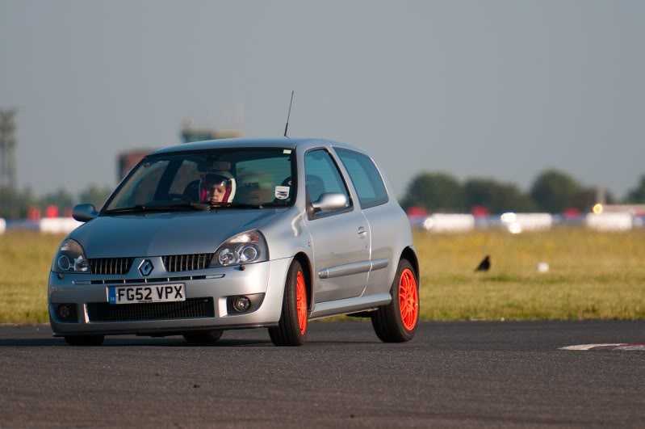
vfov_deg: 2.7
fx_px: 9128
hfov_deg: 4.0
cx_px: 322
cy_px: 214
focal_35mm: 510
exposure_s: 1/1000
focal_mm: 340
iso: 200
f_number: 4.8
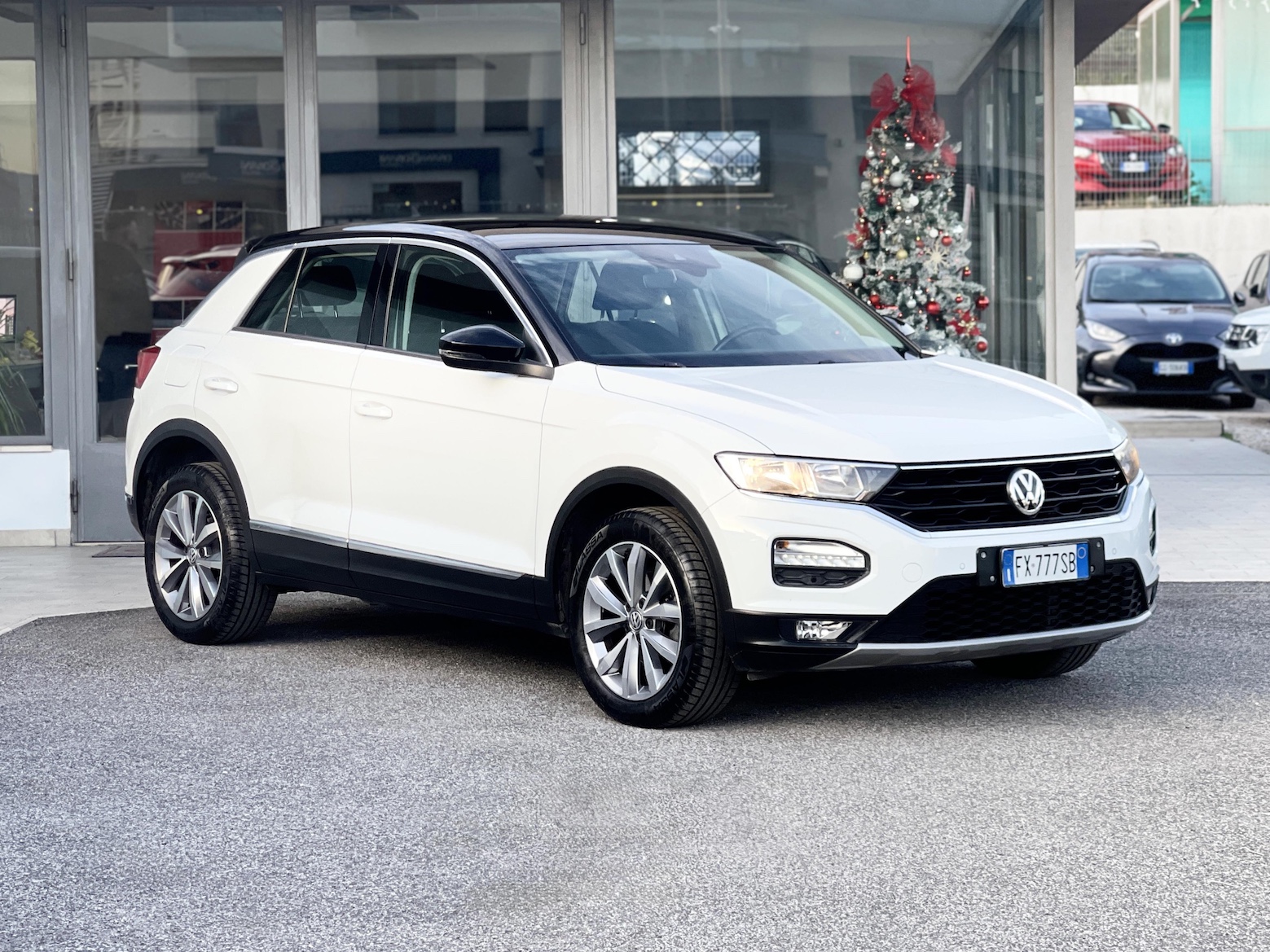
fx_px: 2348
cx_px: 635
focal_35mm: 64
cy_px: 476
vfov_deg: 22.9
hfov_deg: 30.3
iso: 64
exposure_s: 1/121
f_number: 2.2
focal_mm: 7.5
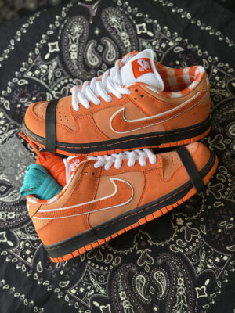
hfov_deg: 28.0
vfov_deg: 36.8
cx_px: 118
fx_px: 471
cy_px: 156
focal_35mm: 52
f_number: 1.6
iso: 32
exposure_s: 1/346
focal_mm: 5.96
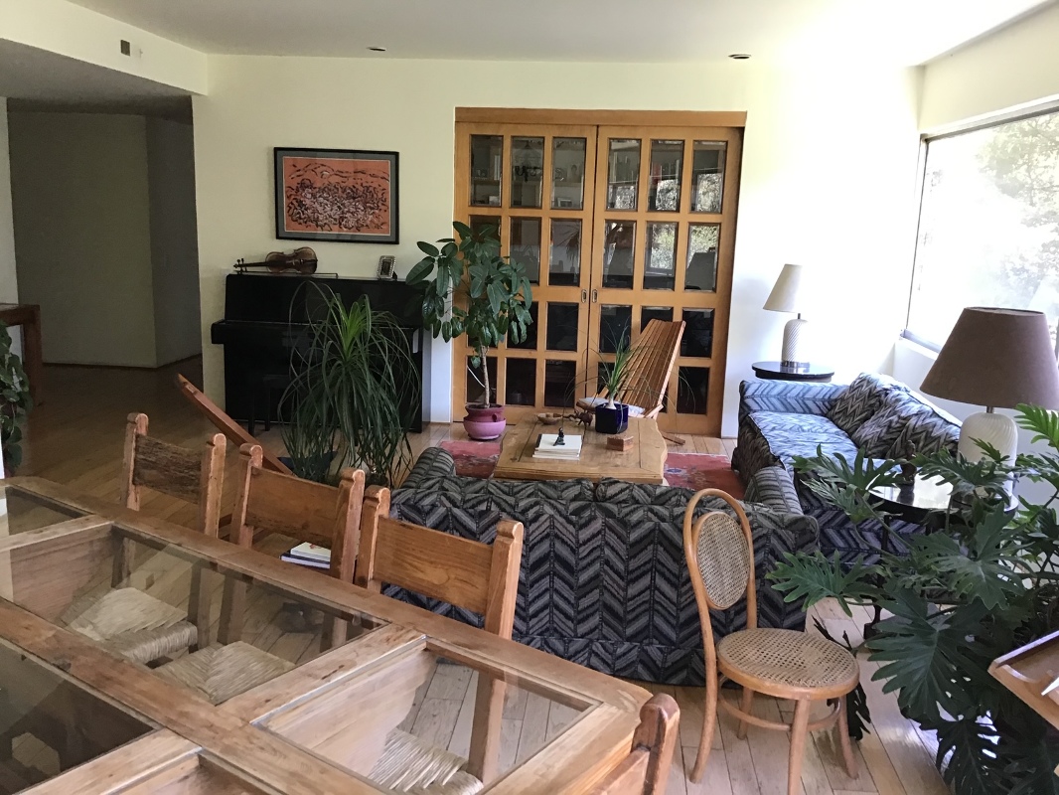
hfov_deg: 58.3
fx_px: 949
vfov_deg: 45.5
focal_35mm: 31
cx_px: 530
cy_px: 398
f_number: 2.4
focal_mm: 3.3
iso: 80
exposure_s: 1/30
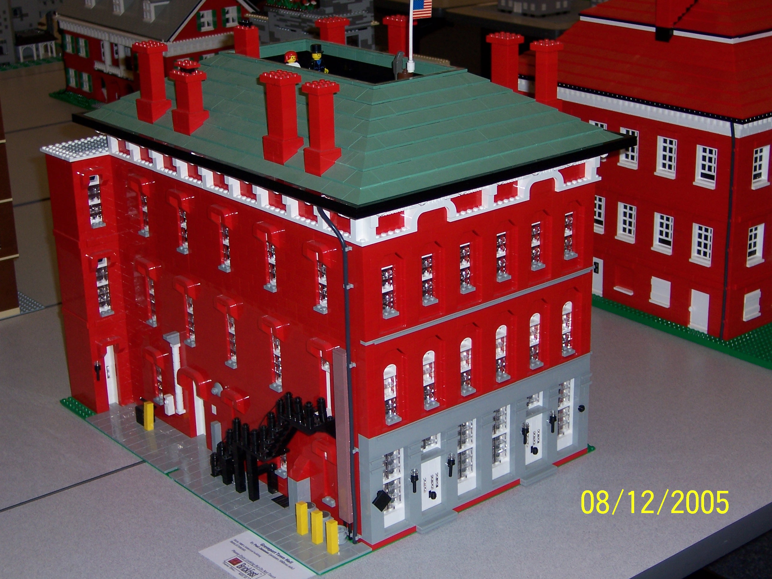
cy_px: 290
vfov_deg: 24.4
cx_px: 386
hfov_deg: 32.2
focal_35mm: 60
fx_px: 1338
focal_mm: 10
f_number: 4
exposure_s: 1/90
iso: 80
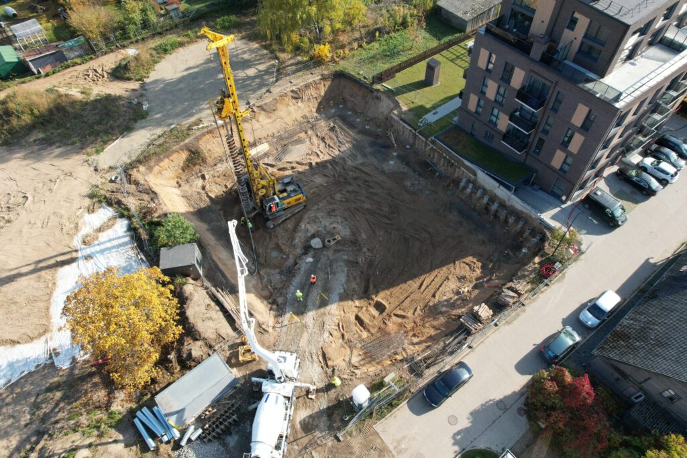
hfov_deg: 78.6
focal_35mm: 22
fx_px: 420
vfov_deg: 57.2
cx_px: 344
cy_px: 229
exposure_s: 1/725
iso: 130
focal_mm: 8.38
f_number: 2.8
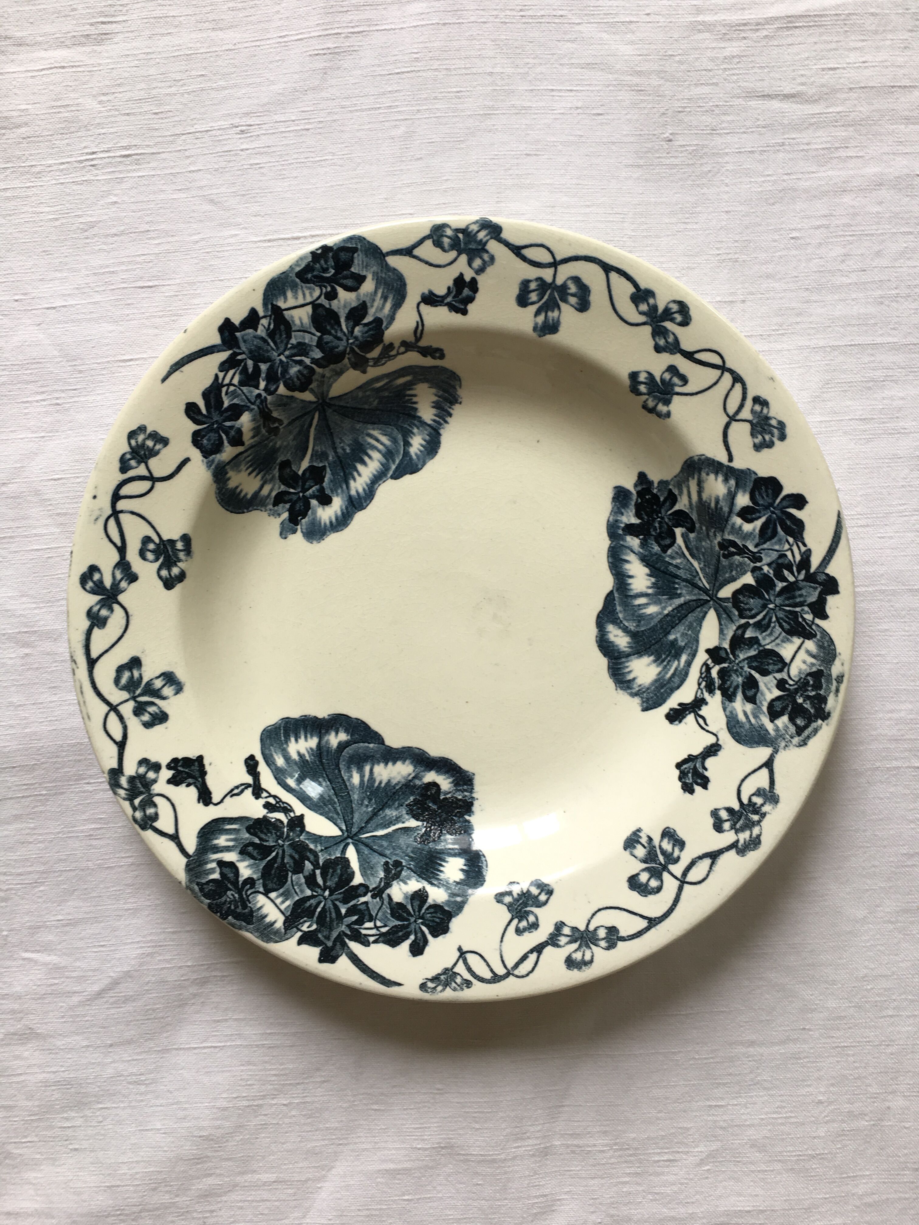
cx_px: 460
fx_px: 1027
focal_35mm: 29
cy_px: 612
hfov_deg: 48.2
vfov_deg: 61.7
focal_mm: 4.15
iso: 32
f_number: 2.2
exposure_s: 1/50
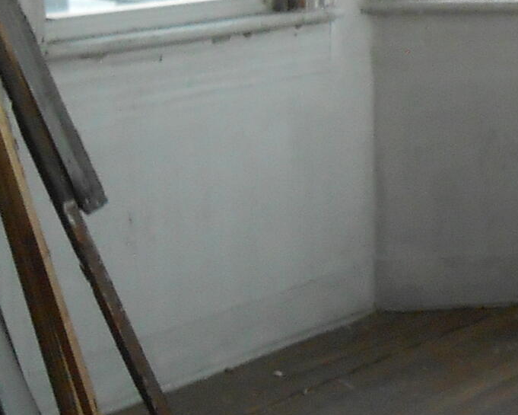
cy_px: 190
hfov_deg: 13.6
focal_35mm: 129
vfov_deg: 12.0
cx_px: 885
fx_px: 1978
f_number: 3.8
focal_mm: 5.3
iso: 250
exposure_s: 1/30
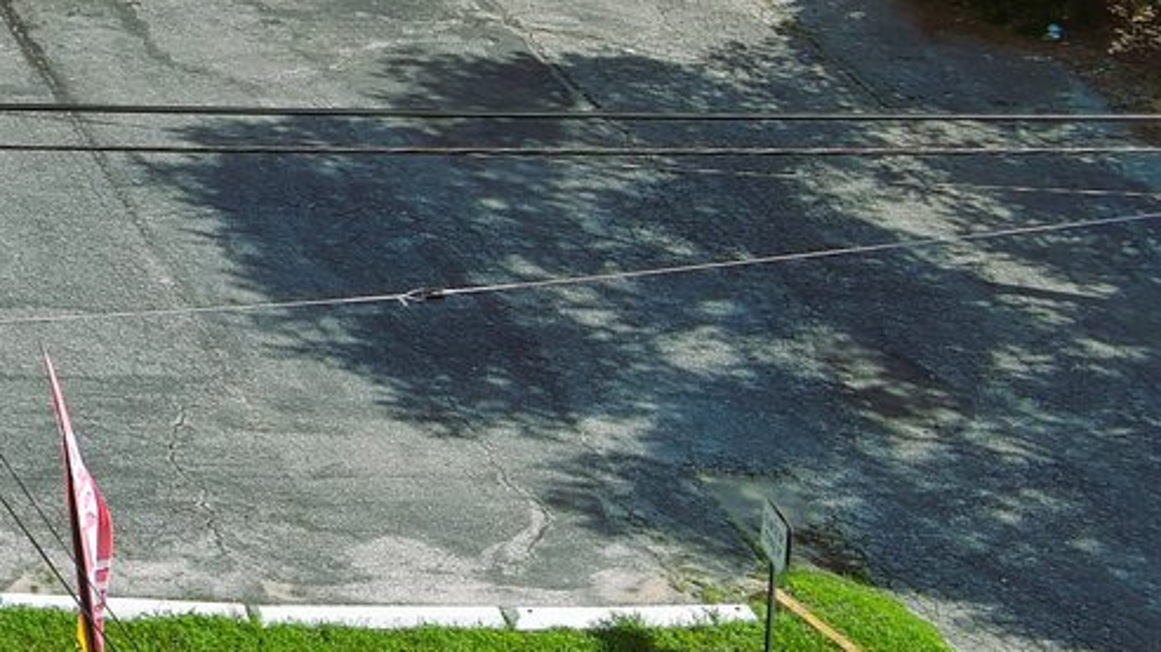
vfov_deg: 11.2
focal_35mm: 105
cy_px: -227
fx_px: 3232
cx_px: -712
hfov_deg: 17.7
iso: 100
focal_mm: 10.57
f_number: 2.8
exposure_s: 1/1000
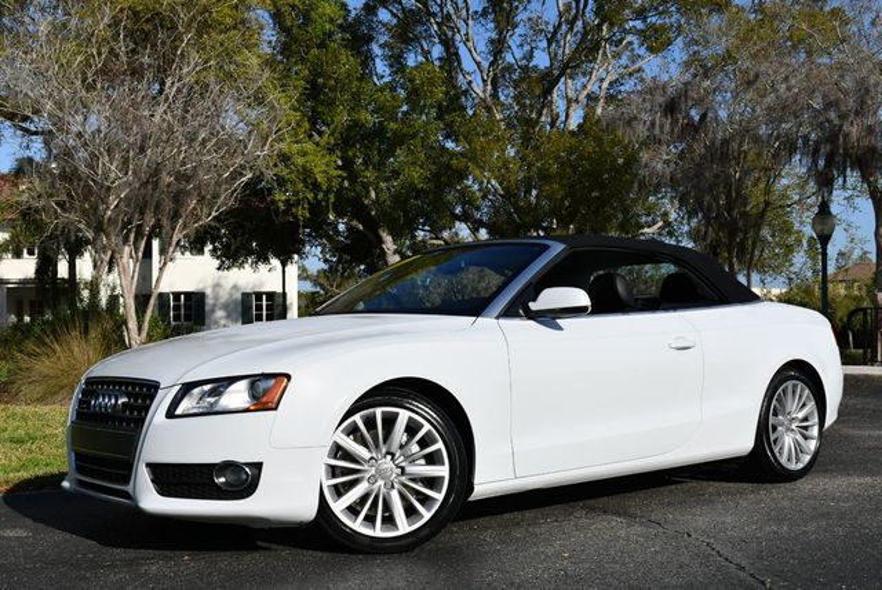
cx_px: 441
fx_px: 1079
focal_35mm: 44
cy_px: 295
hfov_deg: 44.5
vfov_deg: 30.6
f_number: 10
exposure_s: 1/400
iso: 100
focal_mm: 22
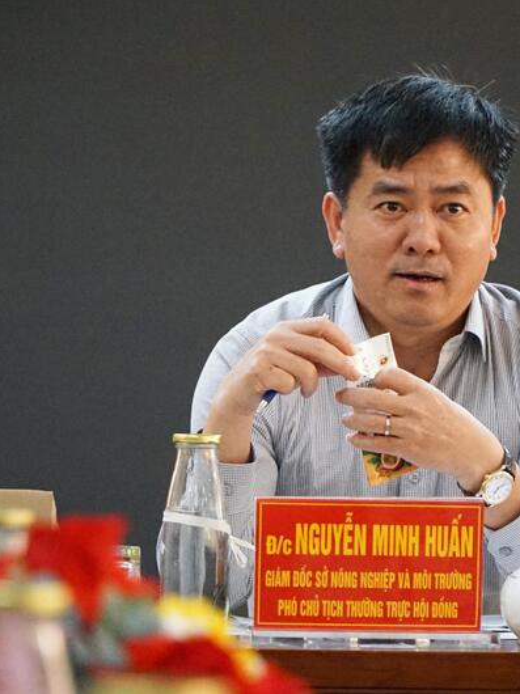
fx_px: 4570
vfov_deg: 8.7
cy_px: 346
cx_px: 354
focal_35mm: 228
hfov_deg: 6.5
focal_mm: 105
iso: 6400
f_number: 4
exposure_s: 1/500
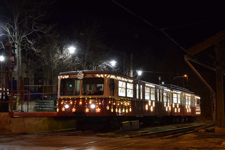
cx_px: 112
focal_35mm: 63
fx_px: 394
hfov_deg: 31.9
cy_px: 75
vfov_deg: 21.6
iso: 200
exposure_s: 1
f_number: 6.3
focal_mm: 42
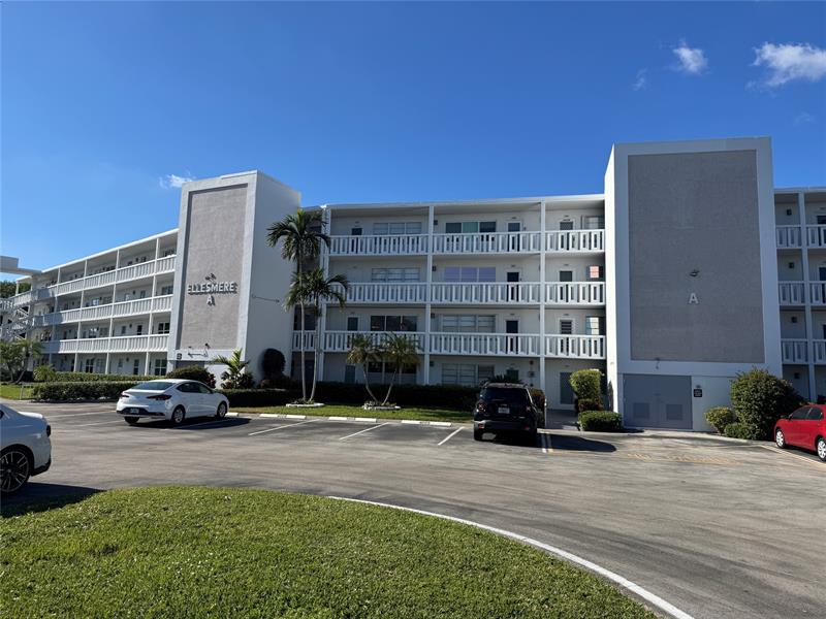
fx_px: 573
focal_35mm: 24
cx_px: 413
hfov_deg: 71.6
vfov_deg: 56.8
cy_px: 310
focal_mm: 6.76
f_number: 1.78
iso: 80
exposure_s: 1/4310
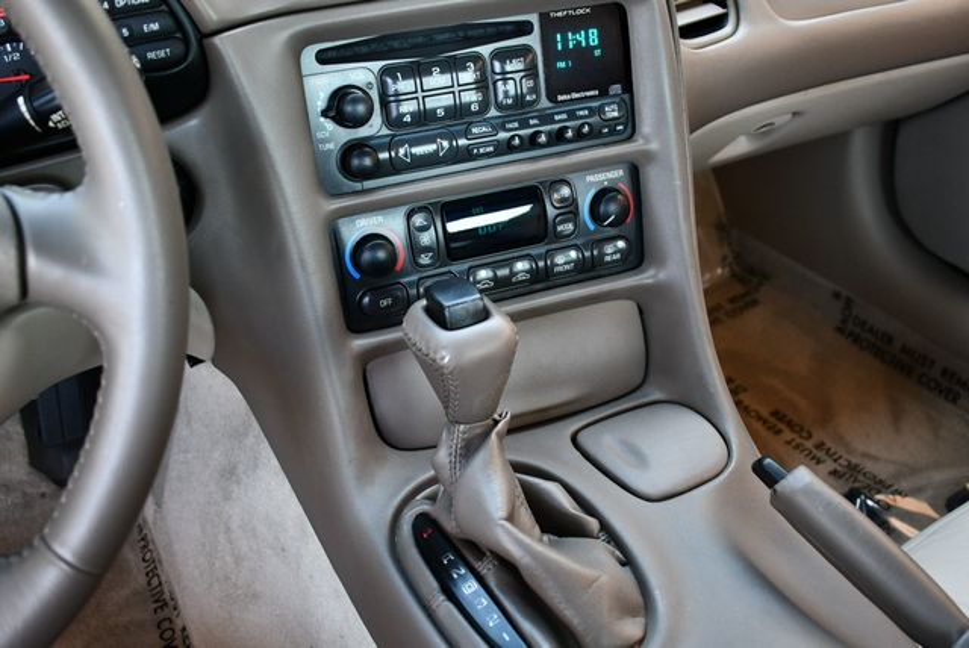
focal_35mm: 36
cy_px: 324
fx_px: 970
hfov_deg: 53.1
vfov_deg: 36.9
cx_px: 484
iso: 800
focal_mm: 18
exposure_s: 1/125
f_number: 3.5
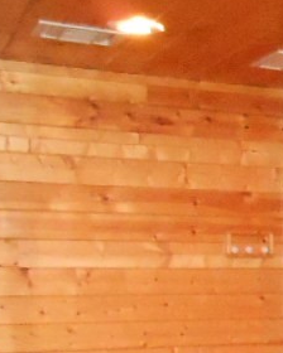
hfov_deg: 12.9
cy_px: 366
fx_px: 1047
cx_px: 613
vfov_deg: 18.6
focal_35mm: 100
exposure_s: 1/25
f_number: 3.7
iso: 1600
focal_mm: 5
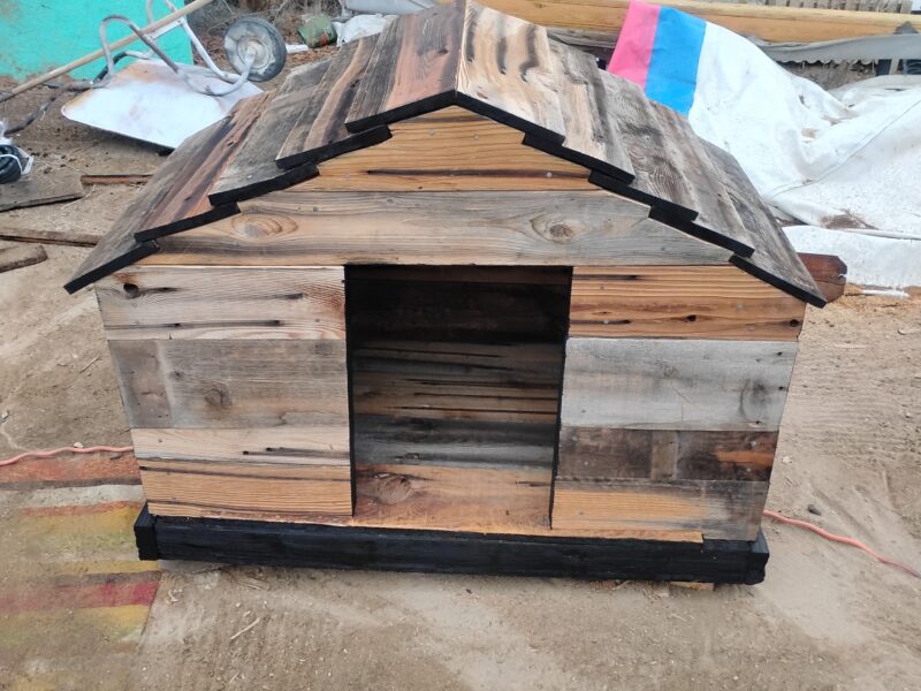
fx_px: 745
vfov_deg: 49.7
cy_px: 346
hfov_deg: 63.4
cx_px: 460
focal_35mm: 28
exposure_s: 1/120
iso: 613
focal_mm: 4.26
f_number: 1.8
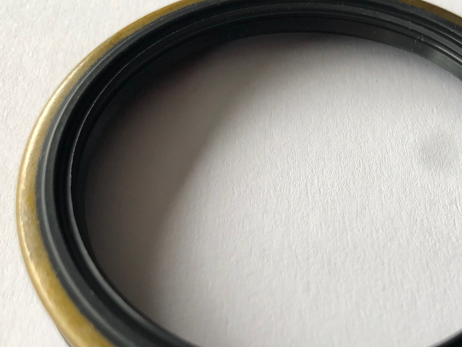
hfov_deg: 42.3
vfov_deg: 32.7
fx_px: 587
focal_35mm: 44
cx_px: 310
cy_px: 221
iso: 50
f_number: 1.8
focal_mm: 4
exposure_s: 1/120
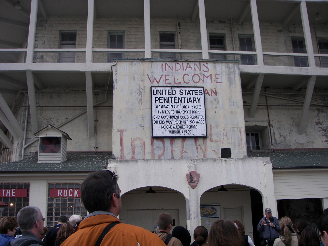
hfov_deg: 51.4
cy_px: 123
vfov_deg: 39.7
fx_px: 341
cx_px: 164
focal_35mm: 36
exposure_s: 1/320
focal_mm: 6
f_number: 2.8
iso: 64
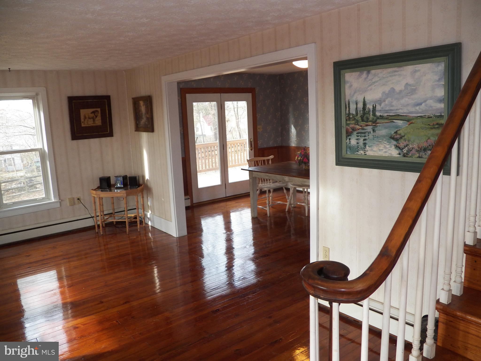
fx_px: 389
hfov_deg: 63.4
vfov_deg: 49.7
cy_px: 180
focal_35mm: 28
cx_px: 240
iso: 125
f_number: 2.8
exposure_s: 1/60
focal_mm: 4.9
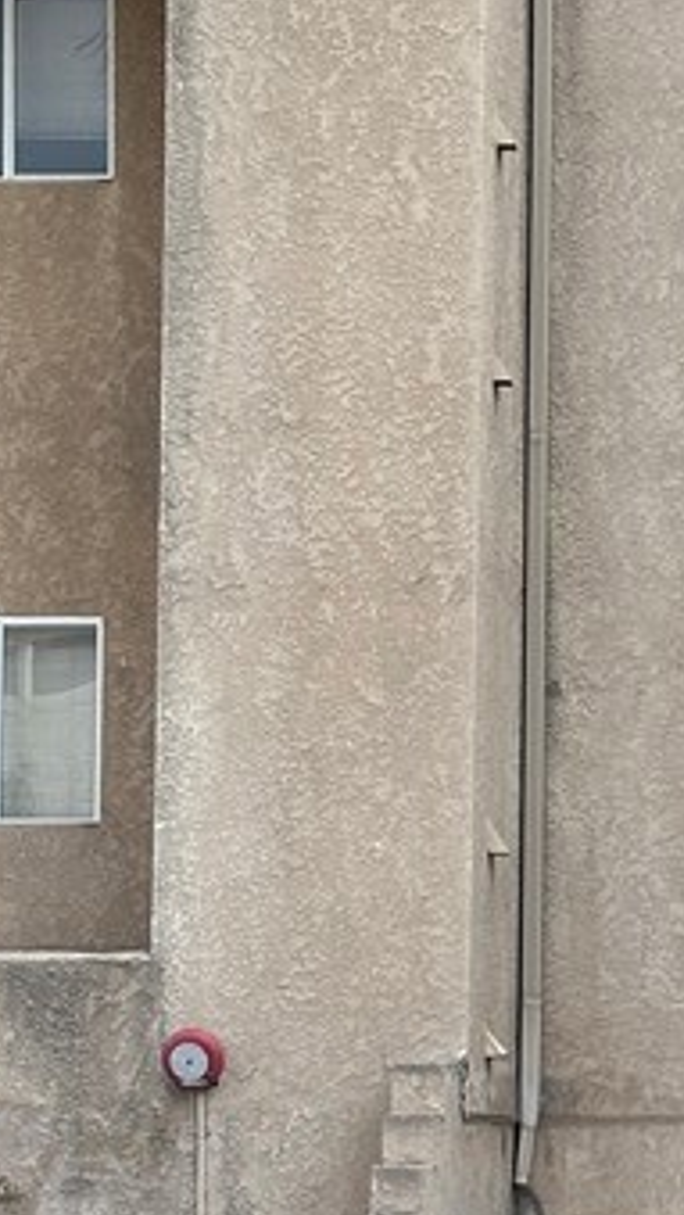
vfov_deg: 13.6
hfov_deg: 7.5
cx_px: 1210
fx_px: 5088
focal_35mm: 158
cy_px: 835
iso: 64
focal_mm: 6.86
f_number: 1.78
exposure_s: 1/944
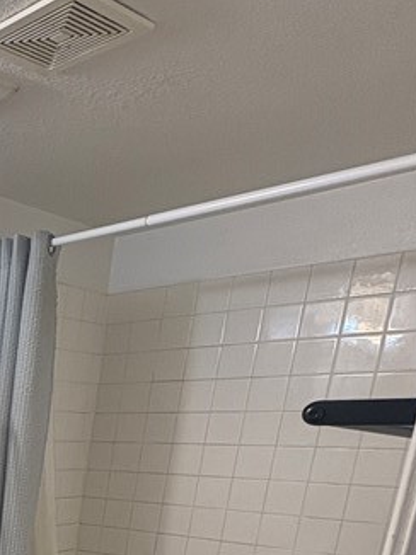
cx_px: -232
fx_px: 706
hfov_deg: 24.4
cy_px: 609
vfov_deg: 36.4
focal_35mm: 44
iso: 200
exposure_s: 1/120
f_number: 2.2
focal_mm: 2.22
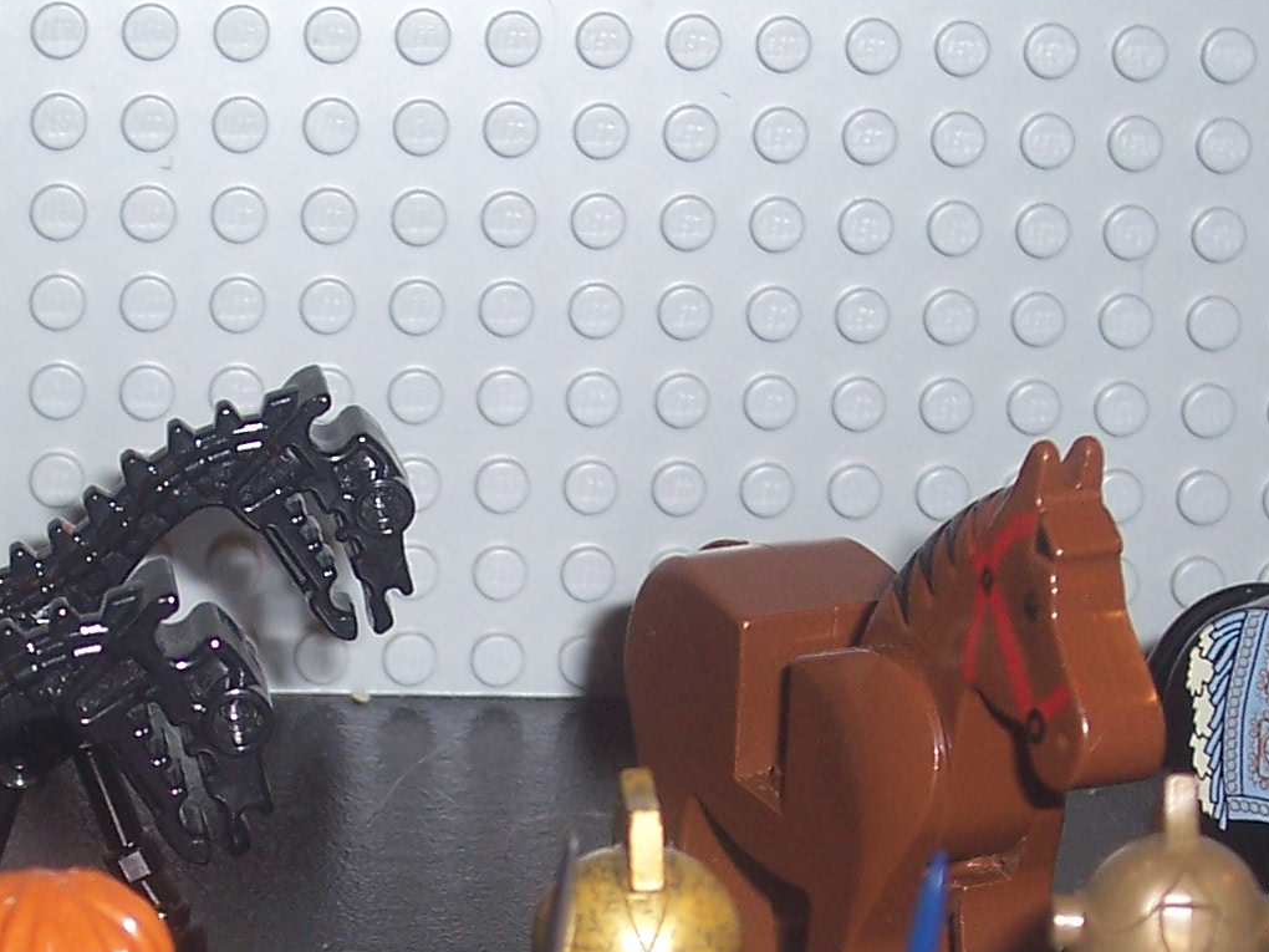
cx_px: 496
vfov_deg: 11.0
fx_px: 4876
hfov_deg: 14.8
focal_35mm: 133
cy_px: 1042
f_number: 3.4
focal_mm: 8.6
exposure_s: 1/60
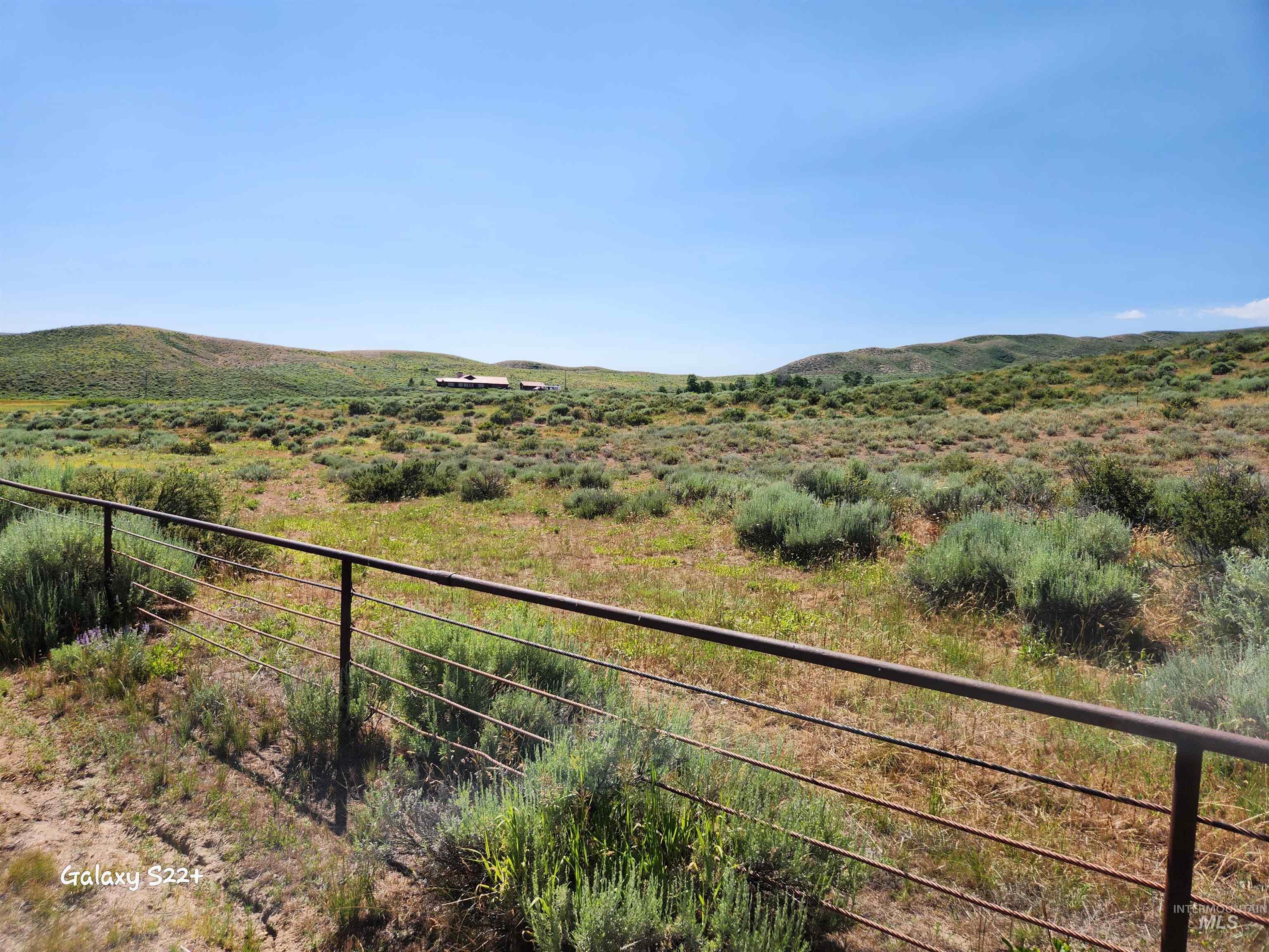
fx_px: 843
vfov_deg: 58.9
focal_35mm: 23
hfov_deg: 73.9
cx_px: 634
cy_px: 476
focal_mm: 5.4
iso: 20
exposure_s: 1/2049
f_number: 1.8
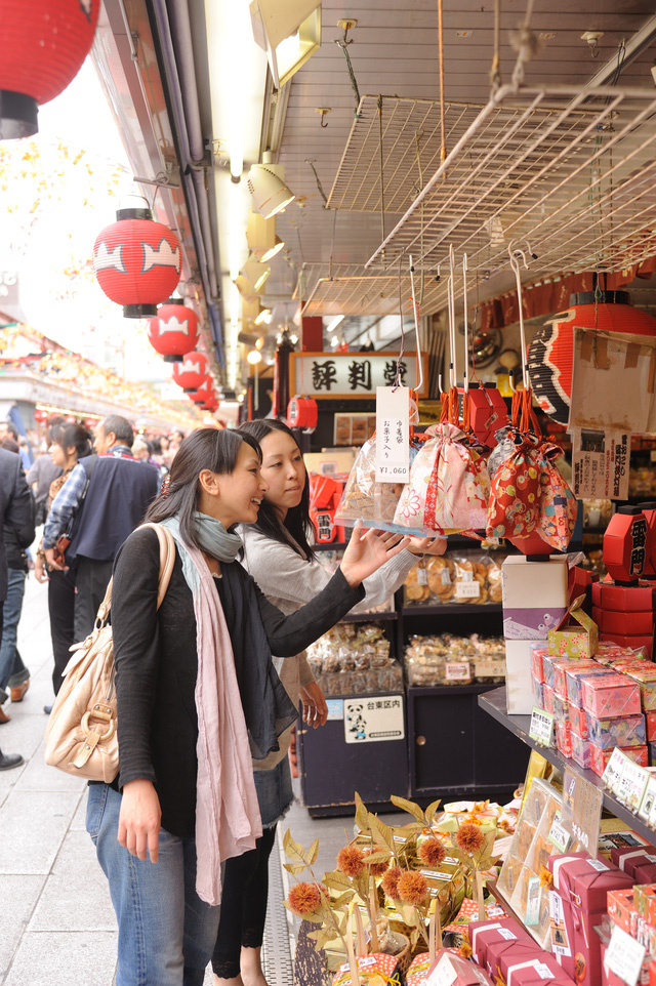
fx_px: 1150
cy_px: 493
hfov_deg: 31.8
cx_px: 328
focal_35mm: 42
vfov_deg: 46.4
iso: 200
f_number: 4.5
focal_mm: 42
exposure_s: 1/125
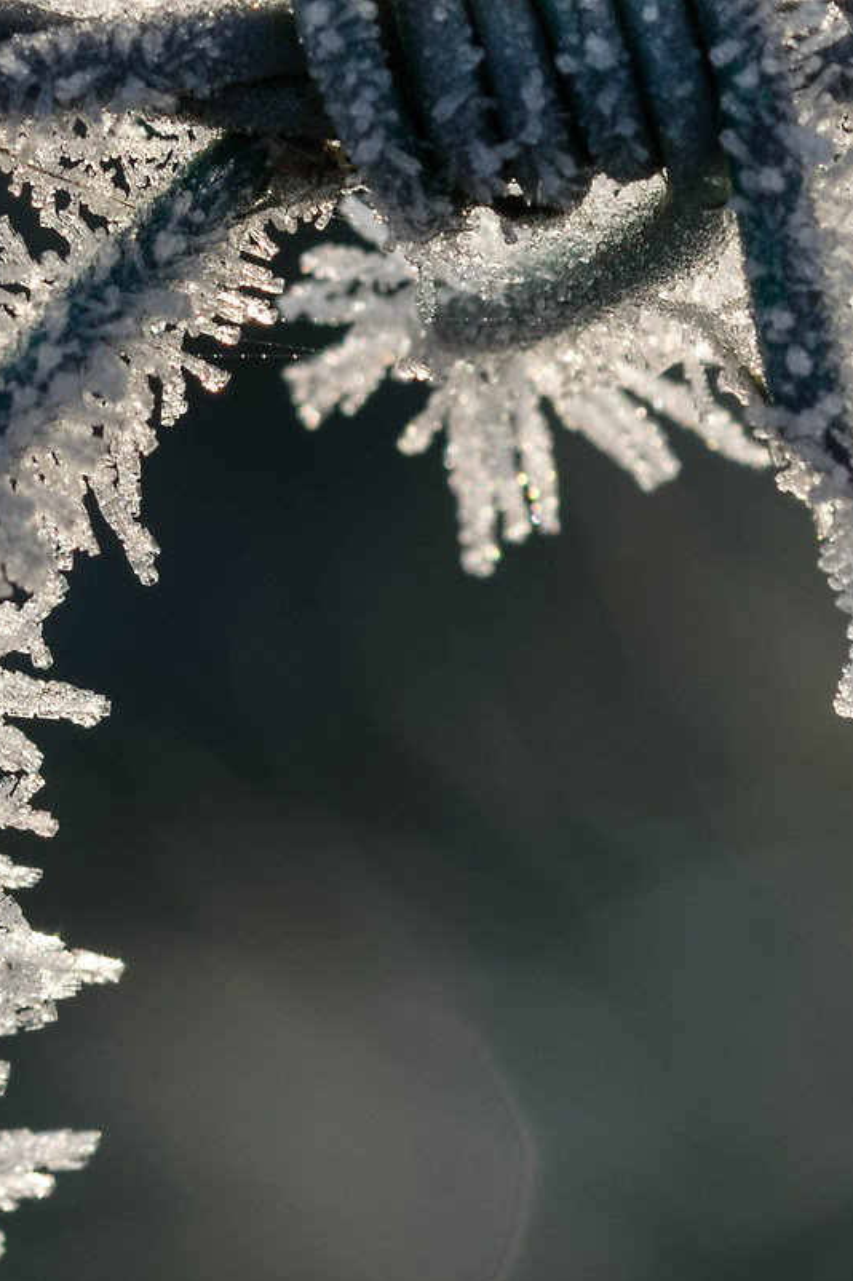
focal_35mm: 471
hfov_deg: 2.9
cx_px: 238
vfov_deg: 4.4
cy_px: 663
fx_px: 16771
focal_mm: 105
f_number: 10
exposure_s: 1/250
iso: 100
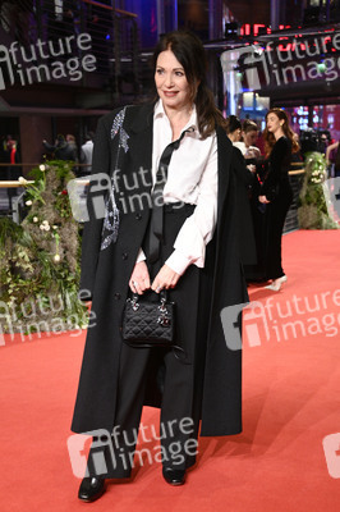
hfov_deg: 21.9
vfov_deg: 32.4
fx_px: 880
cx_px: 170
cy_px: 256
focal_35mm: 62
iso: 5000
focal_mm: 62
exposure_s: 1/200
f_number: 5
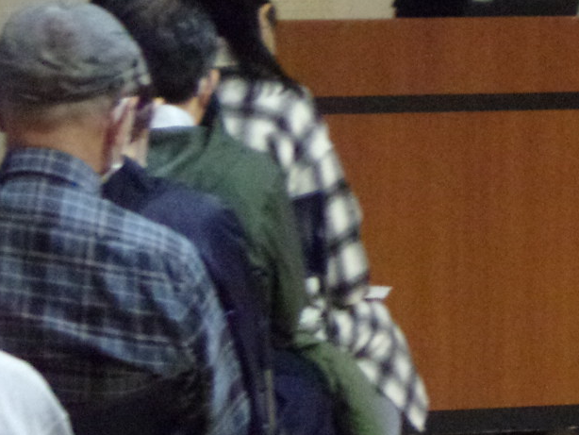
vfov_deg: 4.1
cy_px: -167
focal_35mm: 360
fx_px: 6024
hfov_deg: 5.5
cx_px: 842
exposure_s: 1/24
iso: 800
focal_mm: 19.6
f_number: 6.6
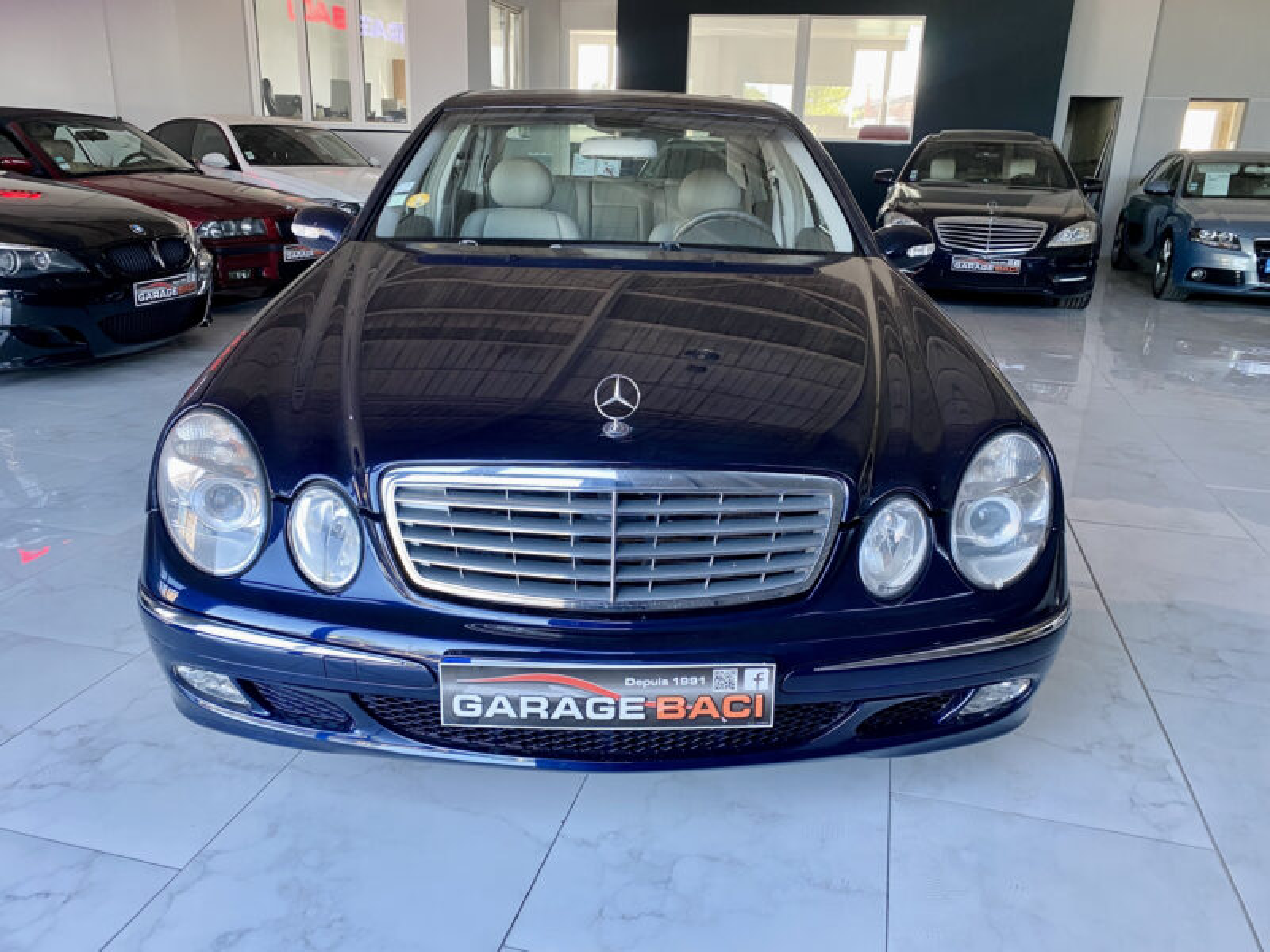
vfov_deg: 53.1
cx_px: 635
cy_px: 476
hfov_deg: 67.3
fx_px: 954
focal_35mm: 26
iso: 125
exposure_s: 1/98
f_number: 1.8
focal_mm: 4.25
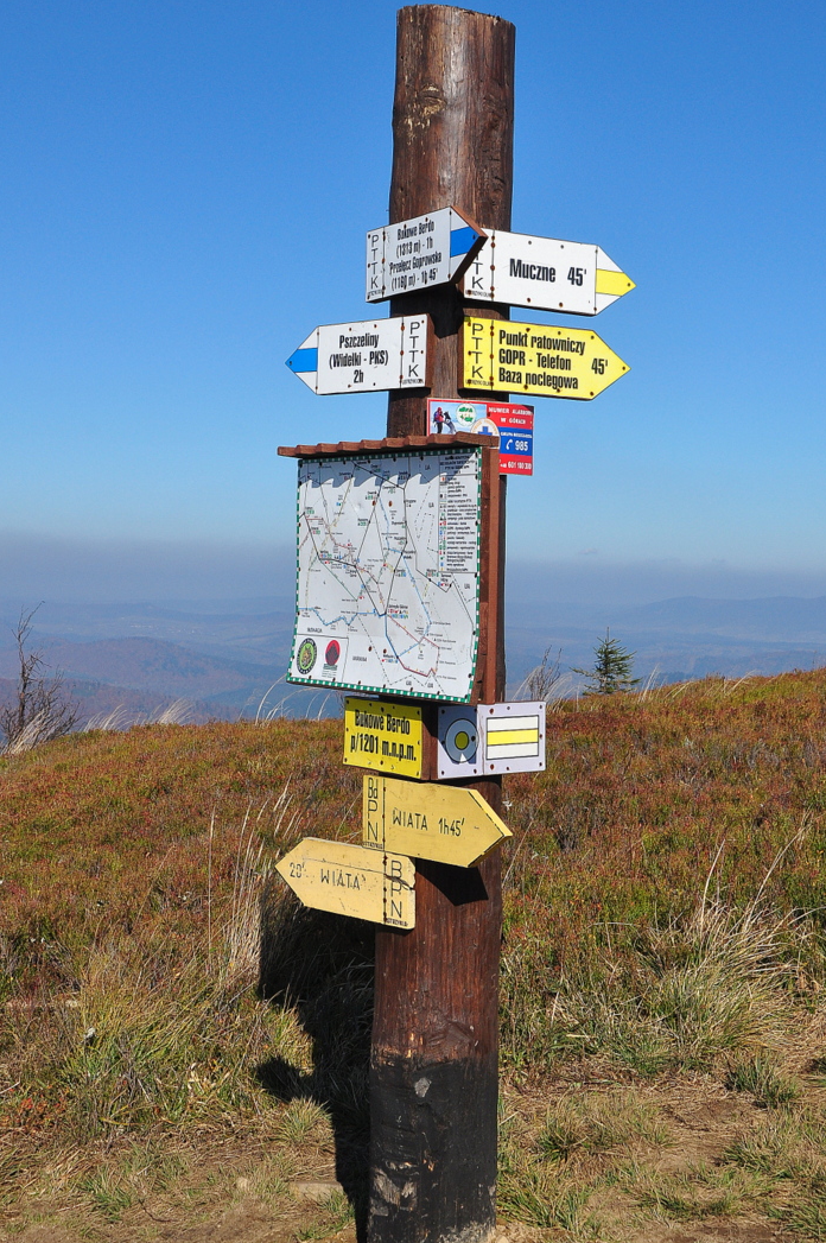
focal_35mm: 55
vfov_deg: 36.3
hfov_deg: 24.6
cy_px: 613
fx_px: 1897
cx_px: 423
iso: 400
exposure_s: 1/640
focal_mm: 32
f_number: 13
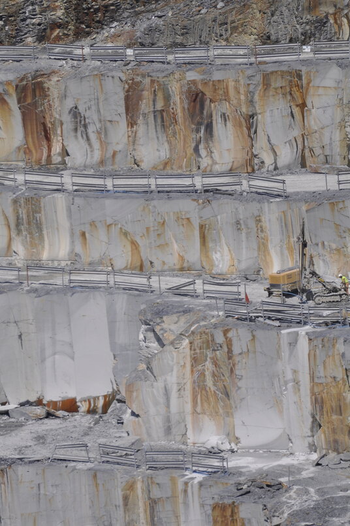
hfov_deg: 3.1
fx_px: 6573
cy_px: 263
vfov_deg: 4.6
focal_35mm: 450
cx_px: 175
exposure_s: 1/2500
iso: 250
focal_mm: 300
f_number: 6.3
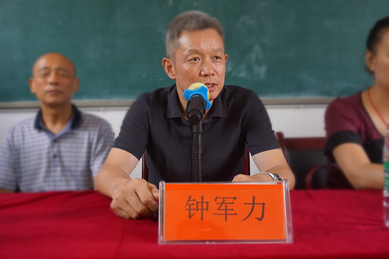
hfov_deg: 49.6
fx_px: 421
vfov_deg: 34.2
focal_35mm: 39
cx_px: 194
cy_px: 130
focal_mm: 26
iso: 1600
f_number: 7.1
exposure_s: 1/60
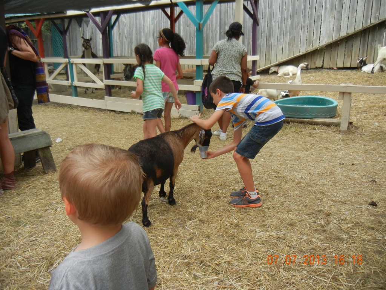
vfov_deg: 46.8
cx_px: 193
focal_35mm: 30
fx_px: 335
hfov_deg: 60.0
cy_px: 145
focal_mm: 5.4
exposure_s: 1/200
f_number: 3.5
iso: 160
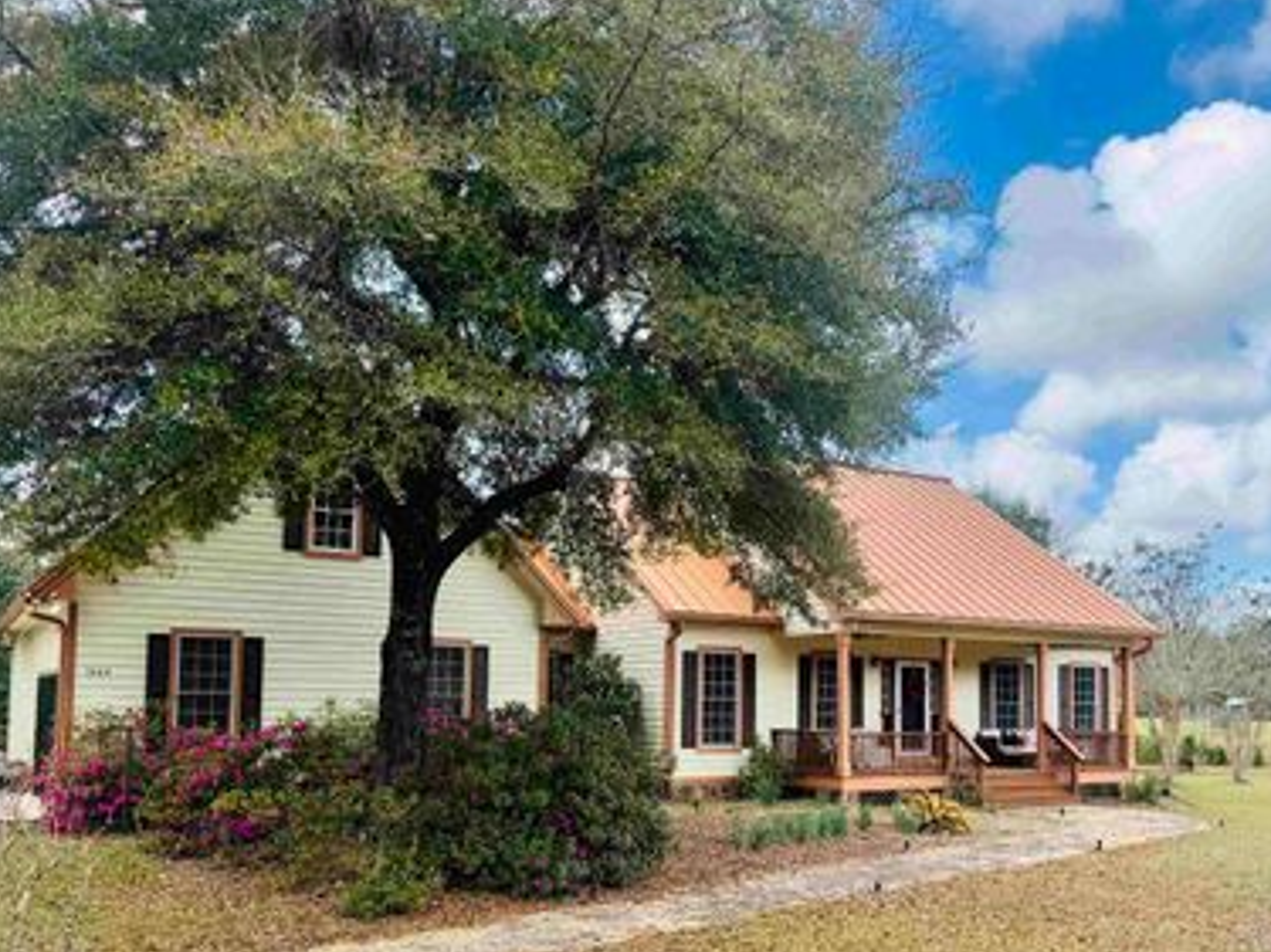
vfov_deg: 43.6
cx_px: 719
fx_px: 1175
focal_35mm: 32
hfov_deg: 56.6
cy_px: 625
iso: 80
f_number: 1.78
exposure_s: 1/1980
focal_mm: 6.76
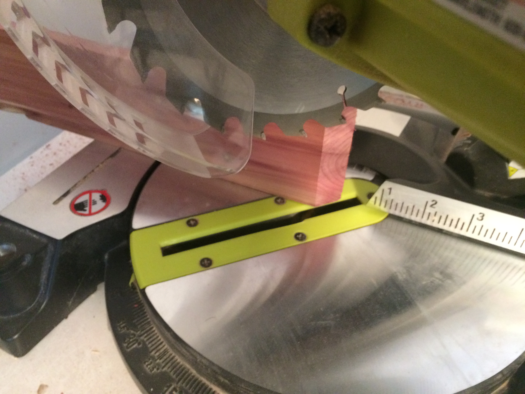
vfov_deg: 48.2
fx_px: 440
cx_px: 262
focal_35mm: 29
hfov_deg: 61.7
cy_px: 197
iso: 250
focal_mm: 4.15
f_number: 2.2
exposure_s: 1/17
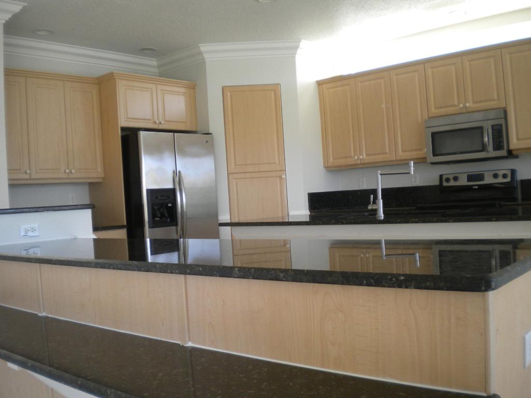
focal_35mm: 35
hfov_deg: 52.6
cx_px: 266
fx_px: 537
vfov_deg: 40.7
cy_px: 199
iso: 130
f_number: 3.1
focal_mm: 6.3
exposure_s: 1/58.4
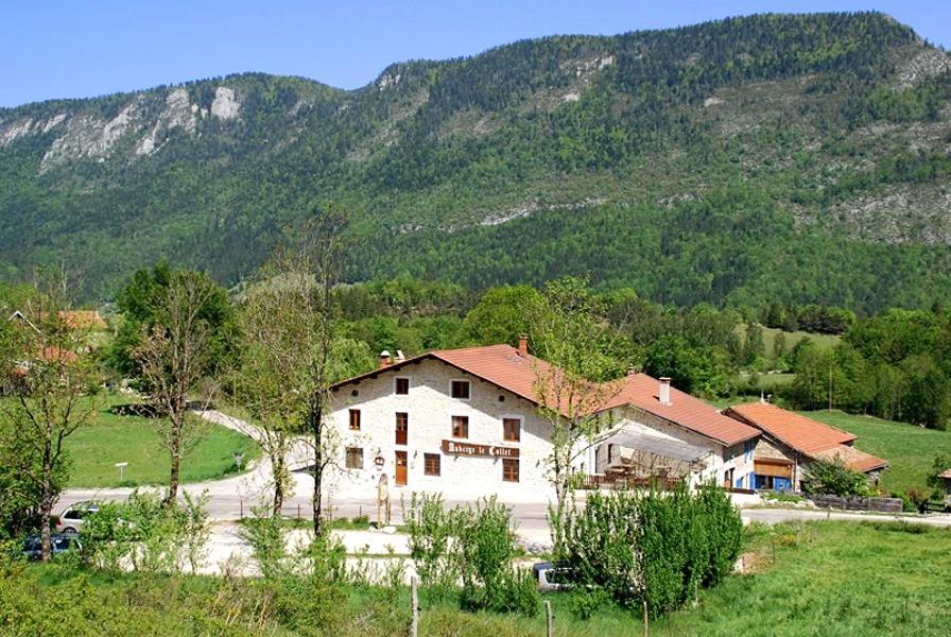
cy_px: 318
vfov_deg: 32.0
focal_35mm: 42
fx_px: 1111
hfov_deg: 46.3
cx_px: 476
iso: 200
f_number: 10
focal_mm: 28
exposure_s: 1/200
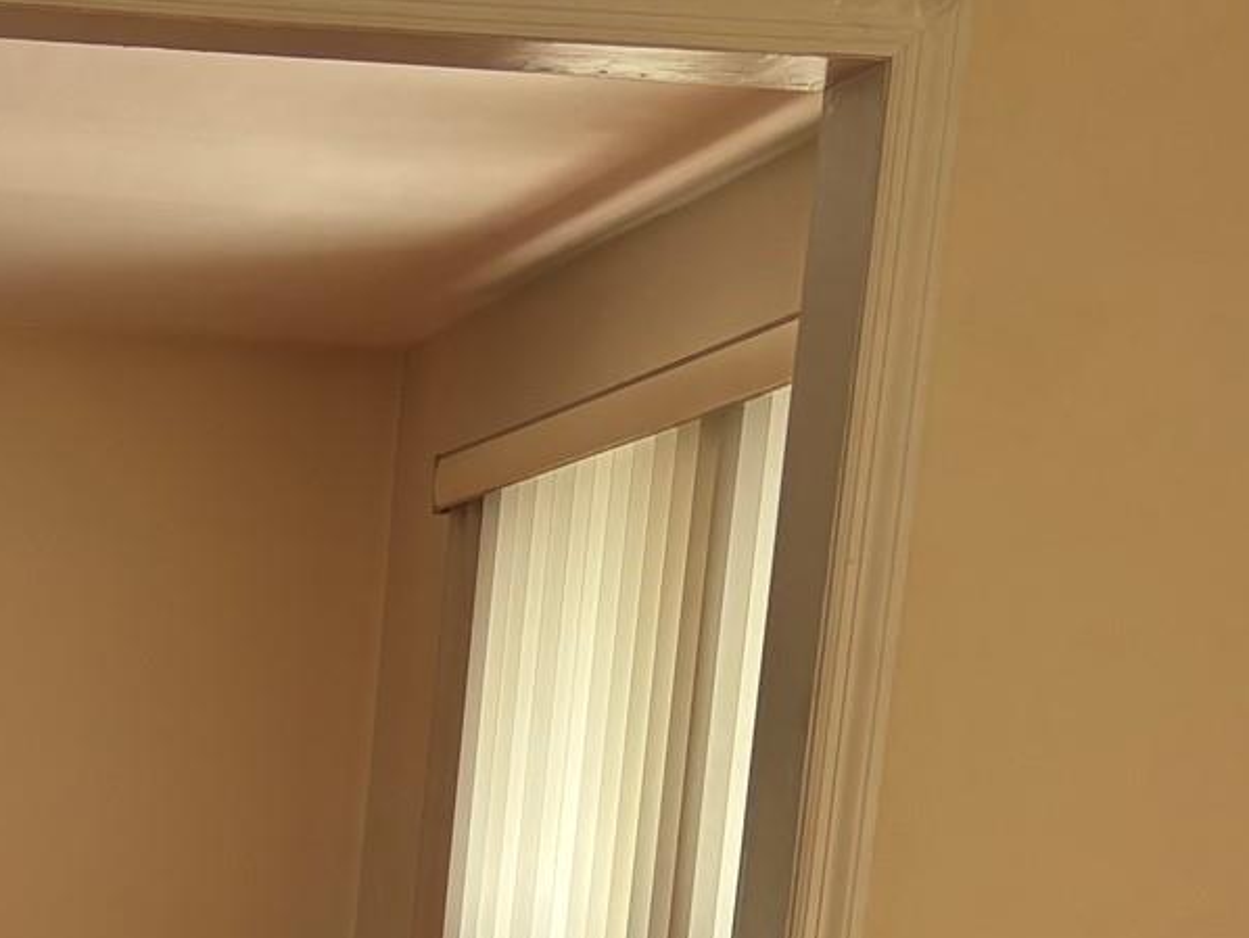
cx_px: -378
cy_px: 1521
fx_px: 3213
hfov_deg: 20.1
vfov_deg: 15.0
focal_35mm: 89
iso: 64
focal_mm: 5.96
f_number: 1.6
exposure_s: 1/121
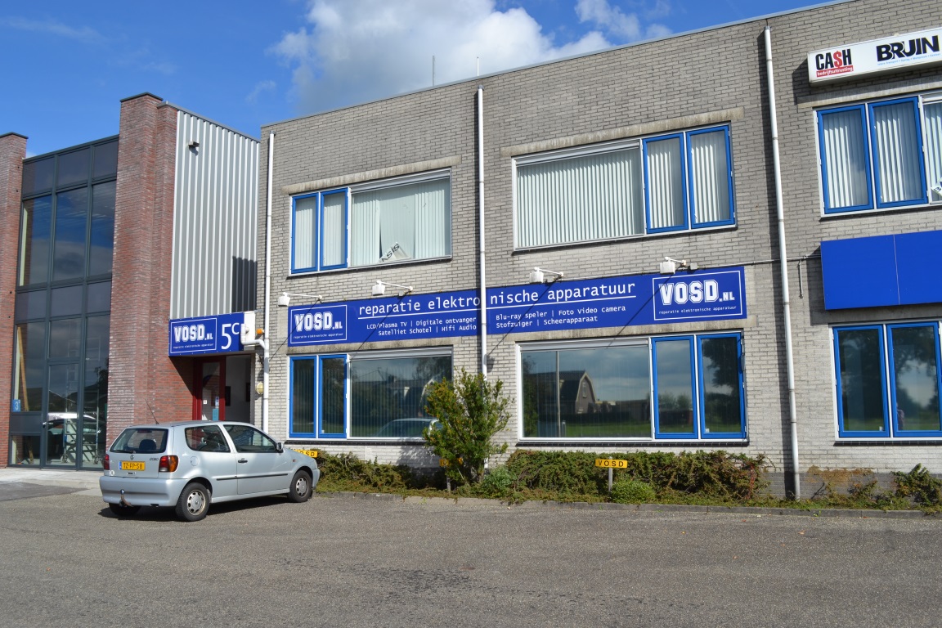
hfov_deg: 61.9
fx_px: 785
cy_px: 314
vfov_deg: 43.6
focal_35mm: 30
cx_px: 471
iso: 100
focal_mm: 20
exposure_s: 1/320
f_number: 9
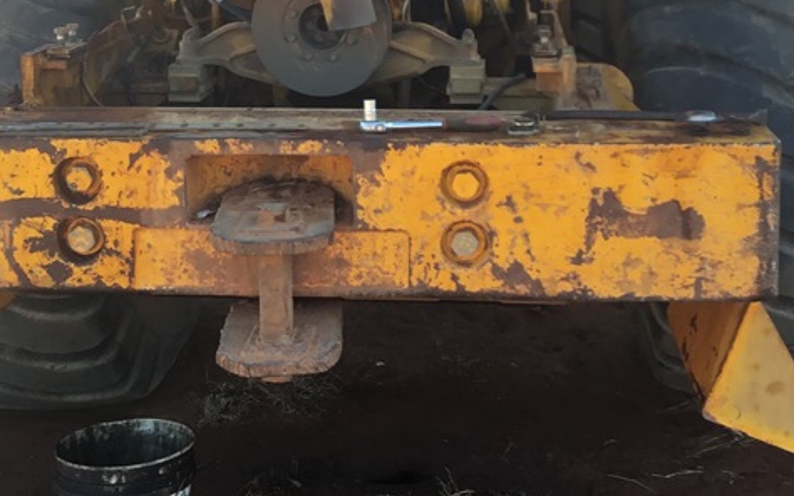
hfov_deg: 33.5
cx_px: 392
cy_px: 32
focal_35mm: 61
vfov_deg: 20.8
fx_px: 1320
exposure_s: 1/100
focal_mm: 3.3
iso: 25
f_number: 2.4
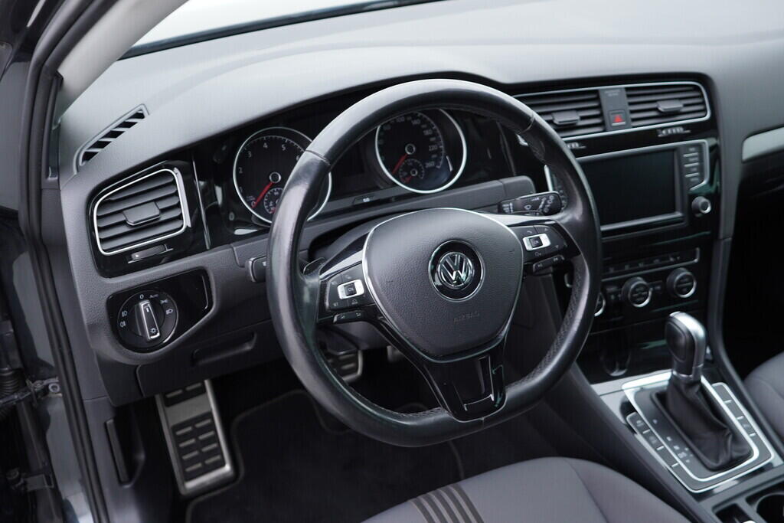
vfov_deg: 36.9
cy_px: 262
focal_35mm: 36
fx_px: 784
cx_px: 392
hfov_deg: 53.1
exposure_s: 1/40
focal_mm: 24
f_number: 2.8
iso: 200
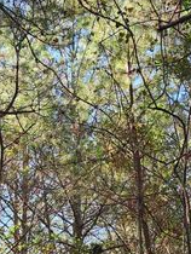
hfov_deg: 20.2
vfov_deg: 26.4
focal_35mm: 73
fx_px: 536
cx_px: 70
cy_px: 182
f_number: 1.8
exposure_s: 1/149
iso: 25
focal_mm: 5.4
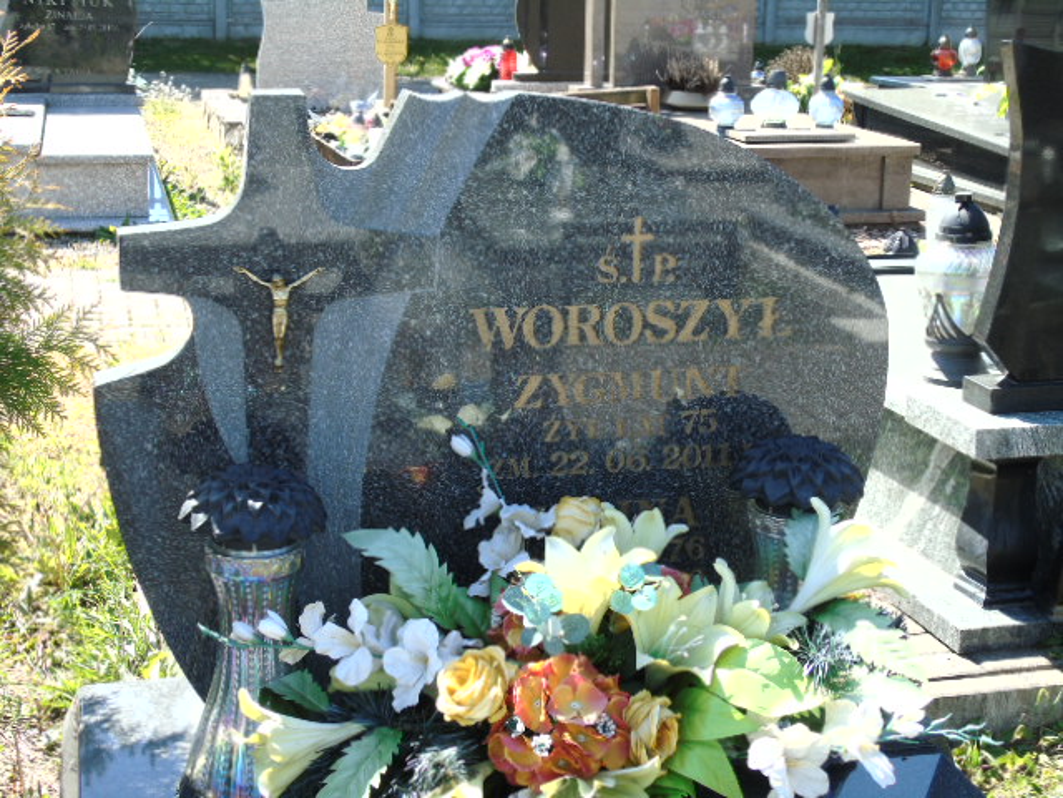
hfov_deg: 35.5
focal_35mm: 54
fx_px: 1658
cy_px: 399
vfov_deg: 27.0
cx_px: 532
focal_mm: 9.6
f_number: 4.3
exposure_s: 1/160
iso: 80
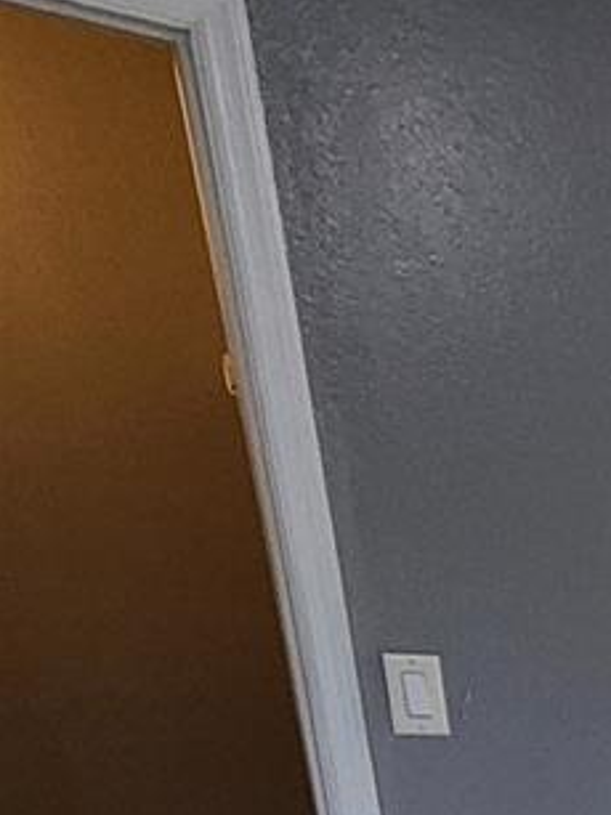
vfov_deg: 23.9
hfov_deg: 14.0
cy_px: 1208
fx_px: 1531
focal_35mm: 65
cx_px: 1528
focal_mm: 2.2
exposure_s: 1/48.1
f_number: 2.2
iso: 320
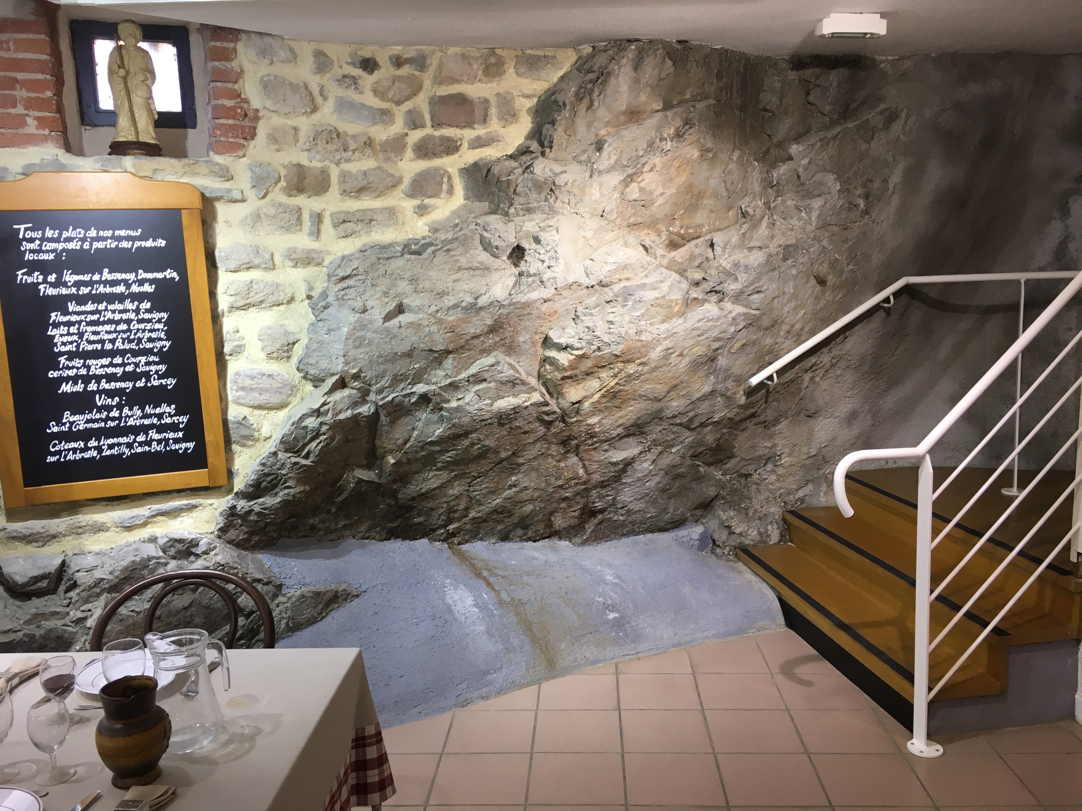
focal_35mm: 29
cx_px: 541
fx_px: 906
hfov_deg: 61.7
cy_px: 406
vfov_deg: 48.2
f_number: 2.2
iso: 64
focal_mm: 4.15
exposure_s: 1/33
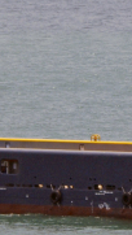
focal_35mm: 1285
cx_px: 168
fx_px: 7987
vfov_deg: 1.7
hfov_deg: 0.9
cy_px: 51
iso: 100
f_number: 9
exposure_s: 1/320
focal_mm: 185
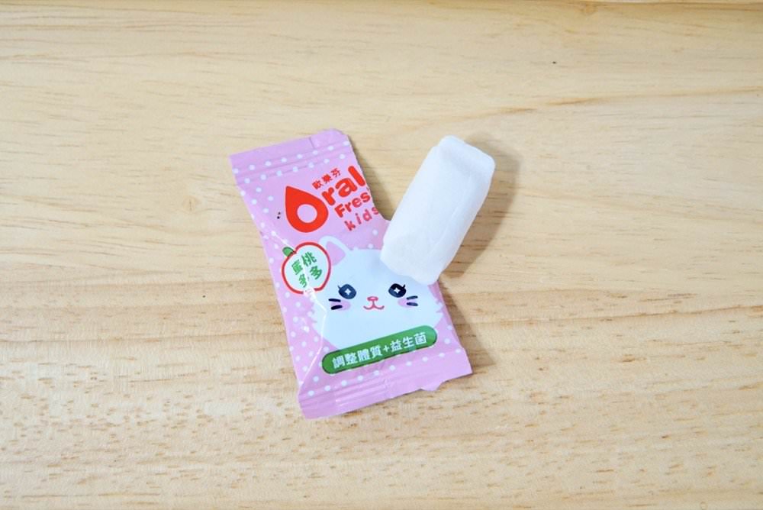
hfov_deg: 43.6
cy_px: 255
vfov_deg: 29.9
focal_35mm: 45
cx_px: 382
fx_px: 954
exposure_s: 1/60
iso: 640
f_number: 4
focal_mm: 30
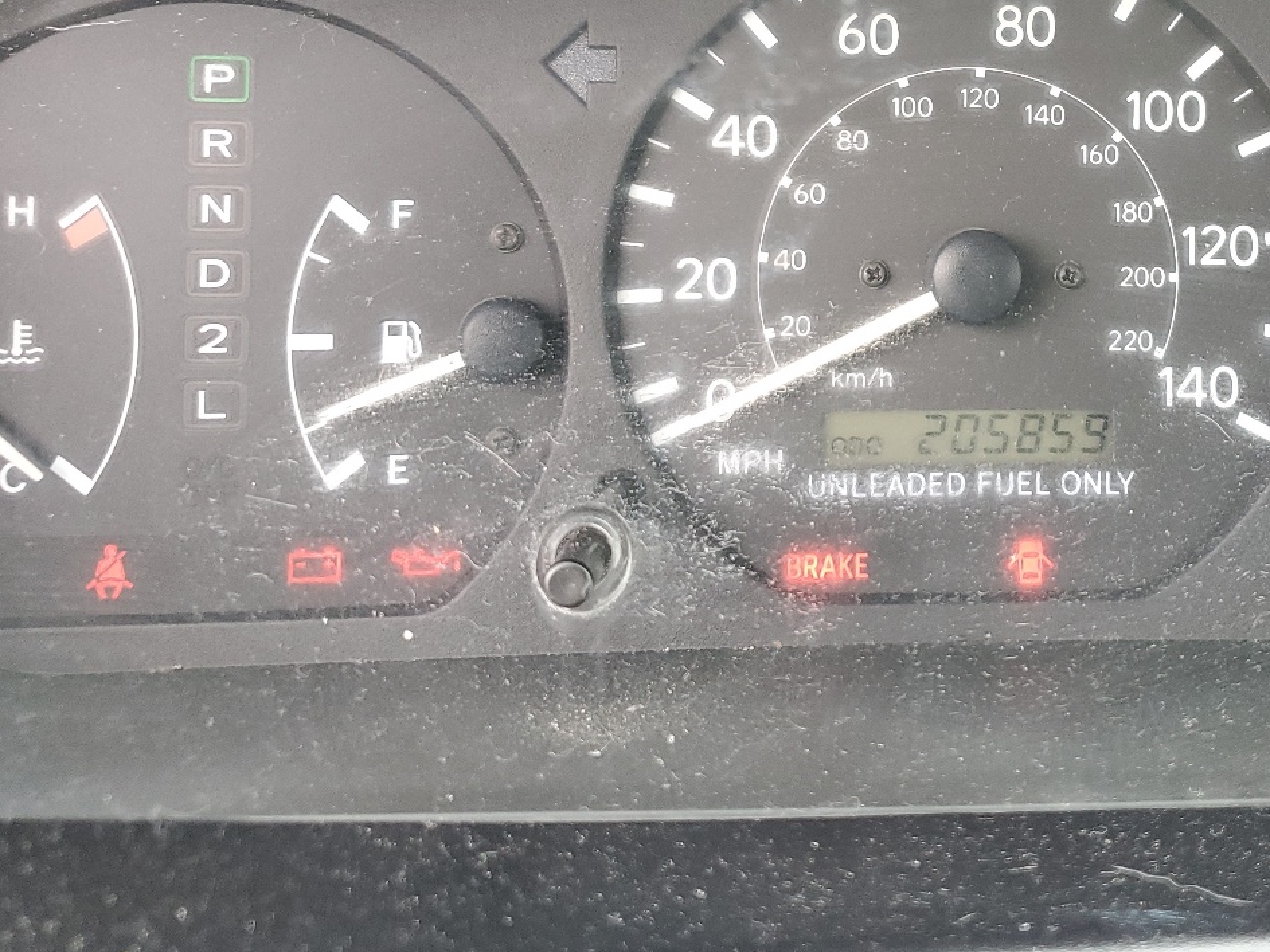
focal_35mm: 44
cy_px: 196
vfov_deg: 32.0
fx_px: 1614
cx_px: 974
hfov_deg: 41.5
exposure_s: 1/60.2
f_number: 1.5
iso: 111
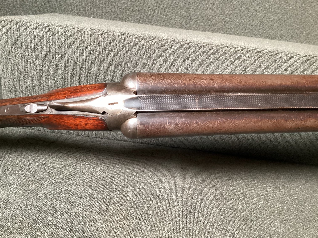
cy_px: 119
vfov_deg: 45.4
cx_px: 159
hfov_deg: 58.3
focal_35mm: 31
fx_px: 285
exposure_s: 1/40
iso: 400
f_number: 2.4
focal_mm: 3.3
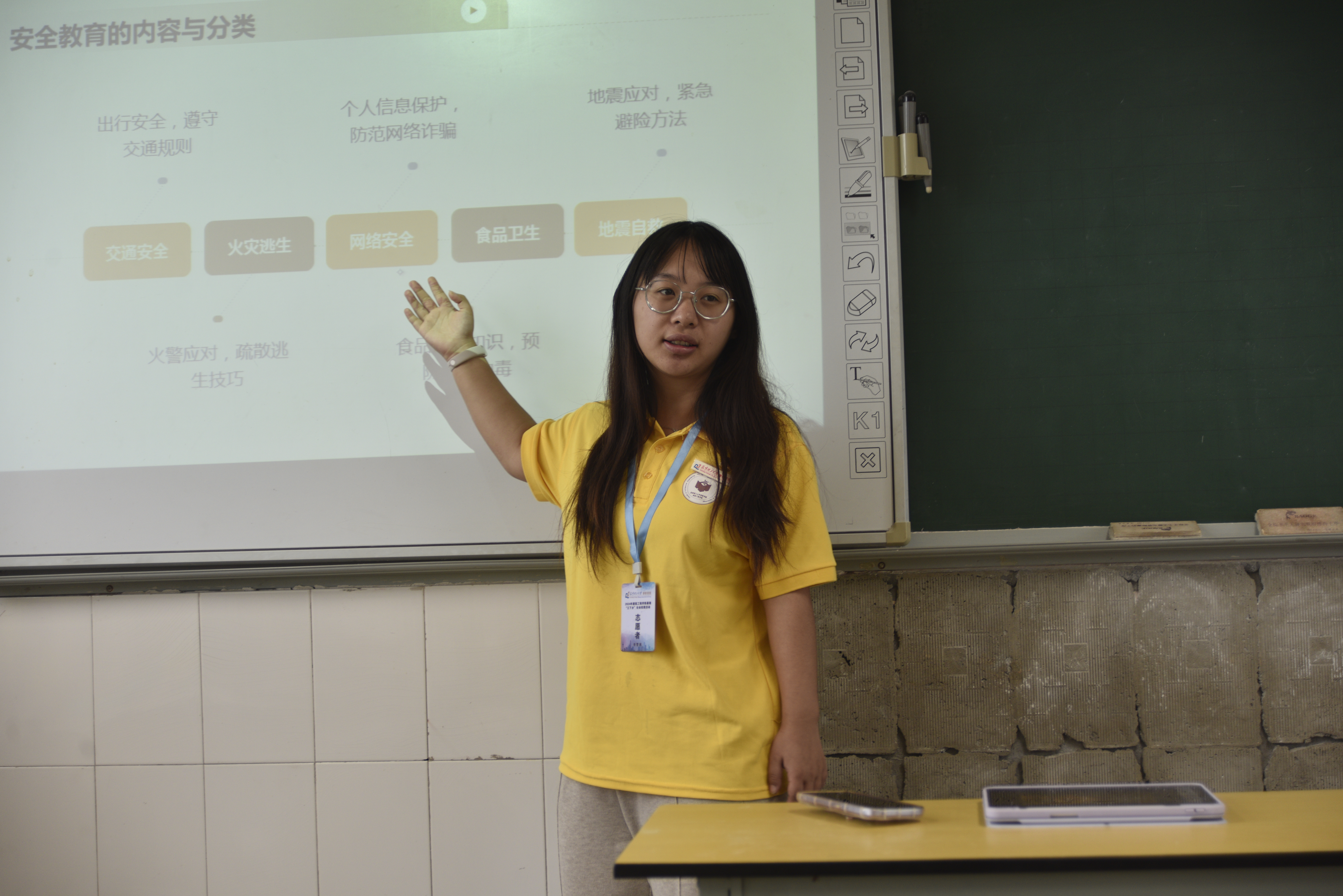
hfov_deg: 39.6
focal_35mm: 50
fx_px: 1866
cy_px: 448
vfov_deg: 27.0
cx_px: 672
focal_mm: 50
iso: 220
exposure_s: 1/50
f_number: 5
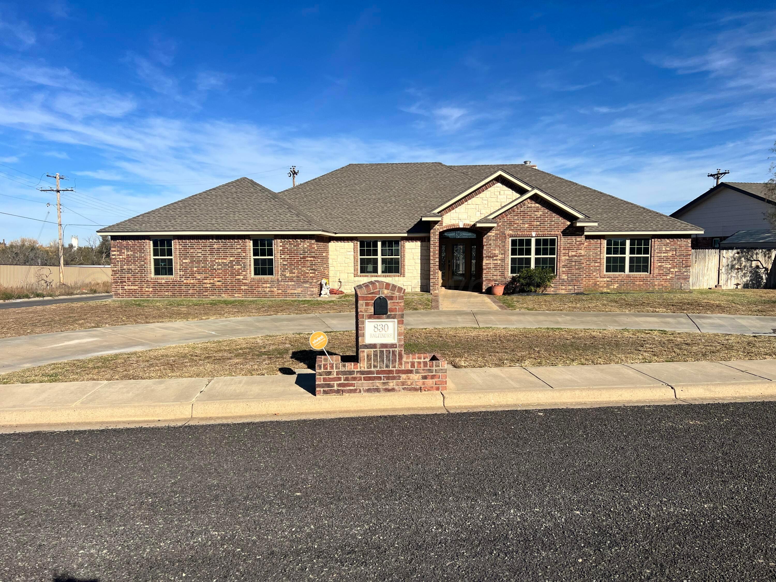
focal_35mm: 26
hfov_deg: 67.3
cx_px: 388
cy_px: 291
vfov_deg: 53.1
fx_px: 583
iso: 50
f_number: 1.5
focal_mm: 5.7
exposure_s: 1/6579
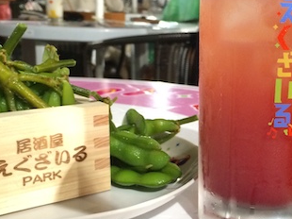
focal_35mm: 62
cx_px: 221
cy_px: 133
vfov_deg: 23.6
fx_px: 523
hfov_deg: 30.7
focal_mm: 4.12
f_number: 2.2
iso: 320
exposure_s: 1/24
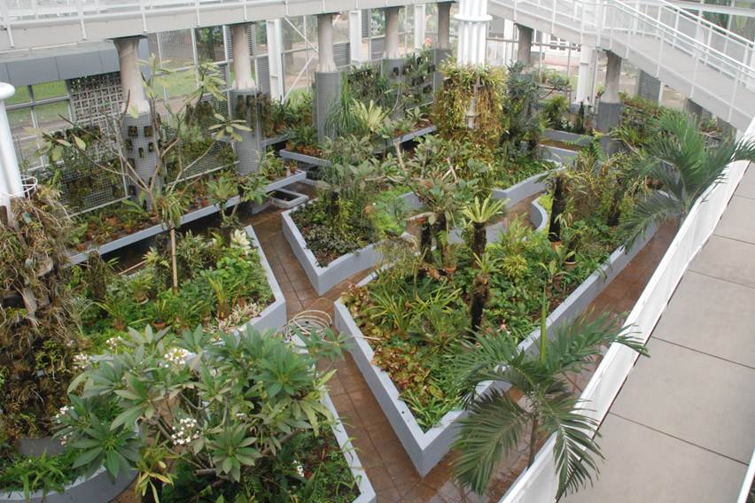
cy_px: 252
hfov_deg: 61.9
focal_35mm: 30
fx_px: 629
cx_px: 378
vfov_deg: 43.6
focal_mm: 20
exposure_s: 1/320
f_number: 9
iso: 1250
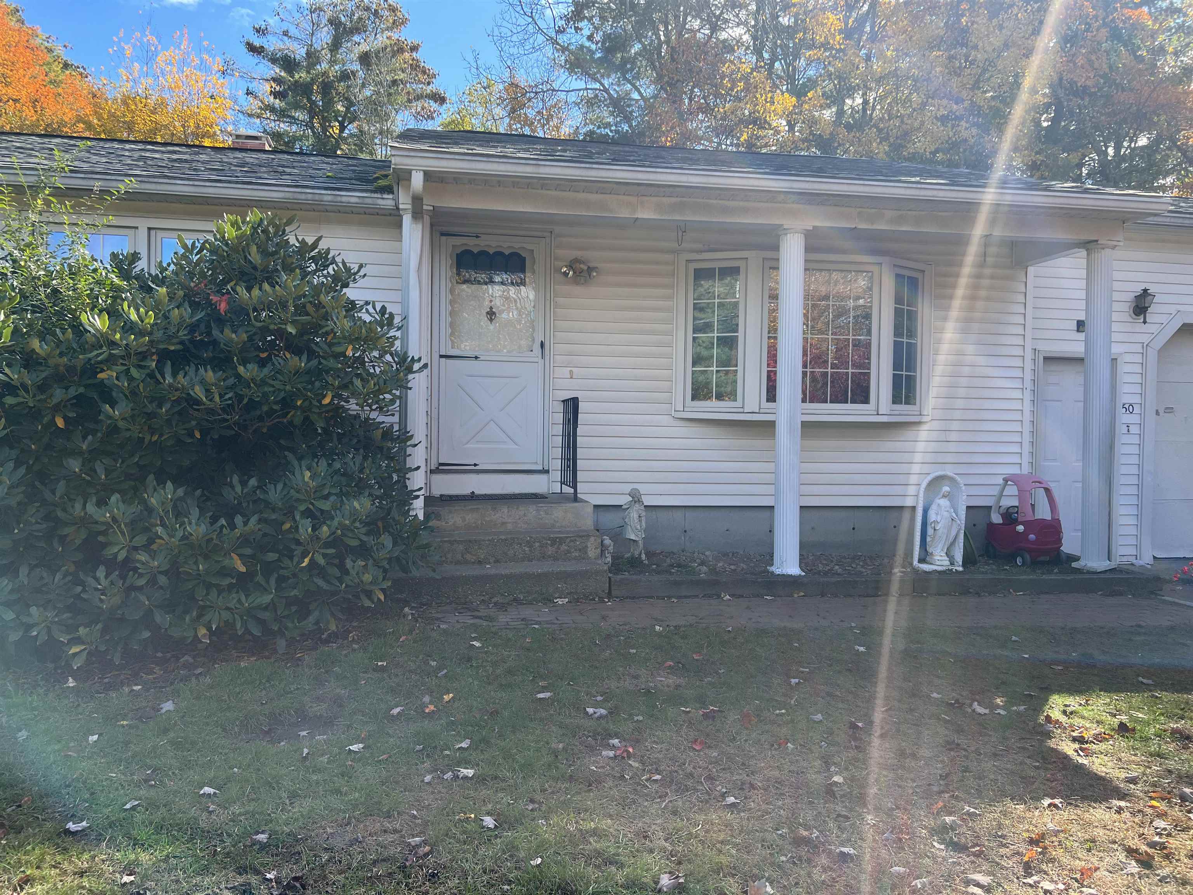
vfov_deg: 53.1
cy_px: 448
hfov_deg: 67.3
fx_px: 896
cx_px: 596
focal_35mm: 26
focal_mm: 5.7
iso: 50
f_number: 1.5
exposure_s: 1/909
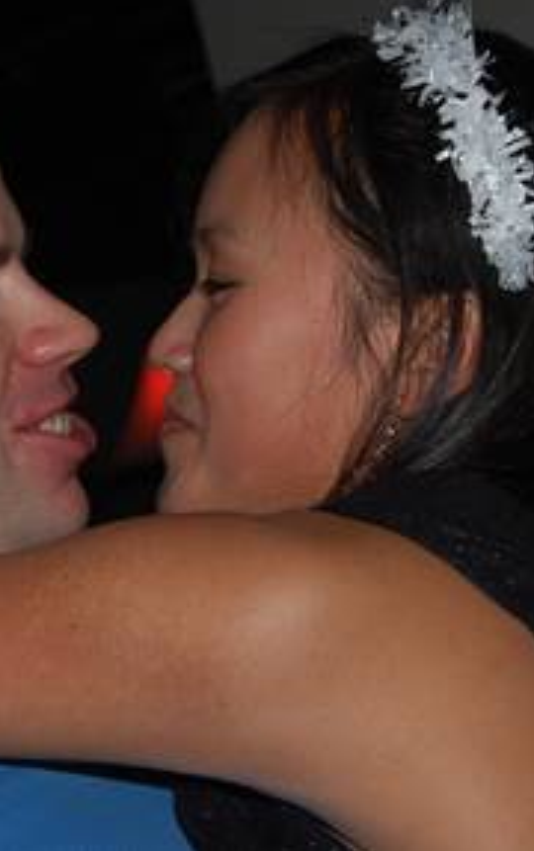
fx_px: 2346
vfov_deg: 20.6
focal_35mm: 101
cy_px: 365
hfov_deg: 13.0
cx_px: 240
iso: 400
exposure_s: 1/60
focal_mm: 38
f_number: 4.8
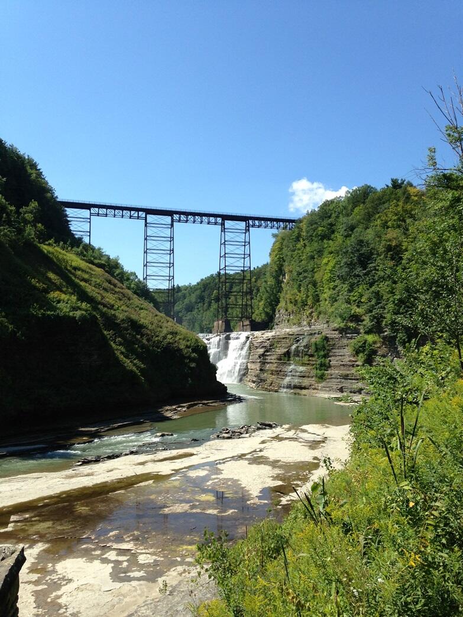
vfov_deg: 55.4
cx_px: 232
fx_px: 589
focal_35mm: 33
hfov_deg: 42.9
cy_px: 308
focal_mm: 4.13
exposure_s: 1/1153
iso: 50
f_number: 2.4
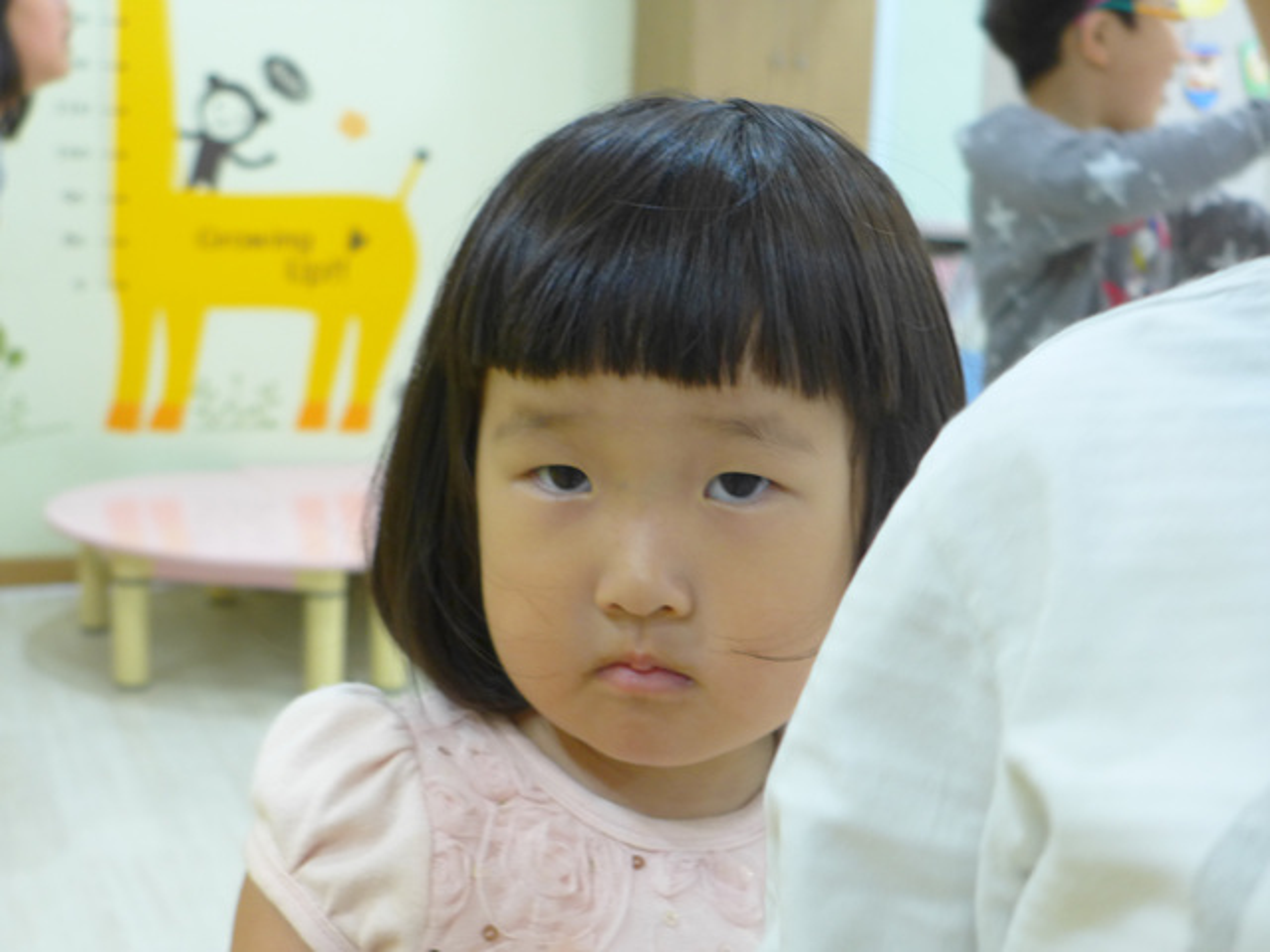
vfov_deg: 33.6
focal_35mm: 43
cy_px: 476
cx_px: 635
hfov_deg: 43.9
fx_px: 1578
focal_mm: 8.4
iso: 200
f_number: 1.8
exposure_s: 1/80
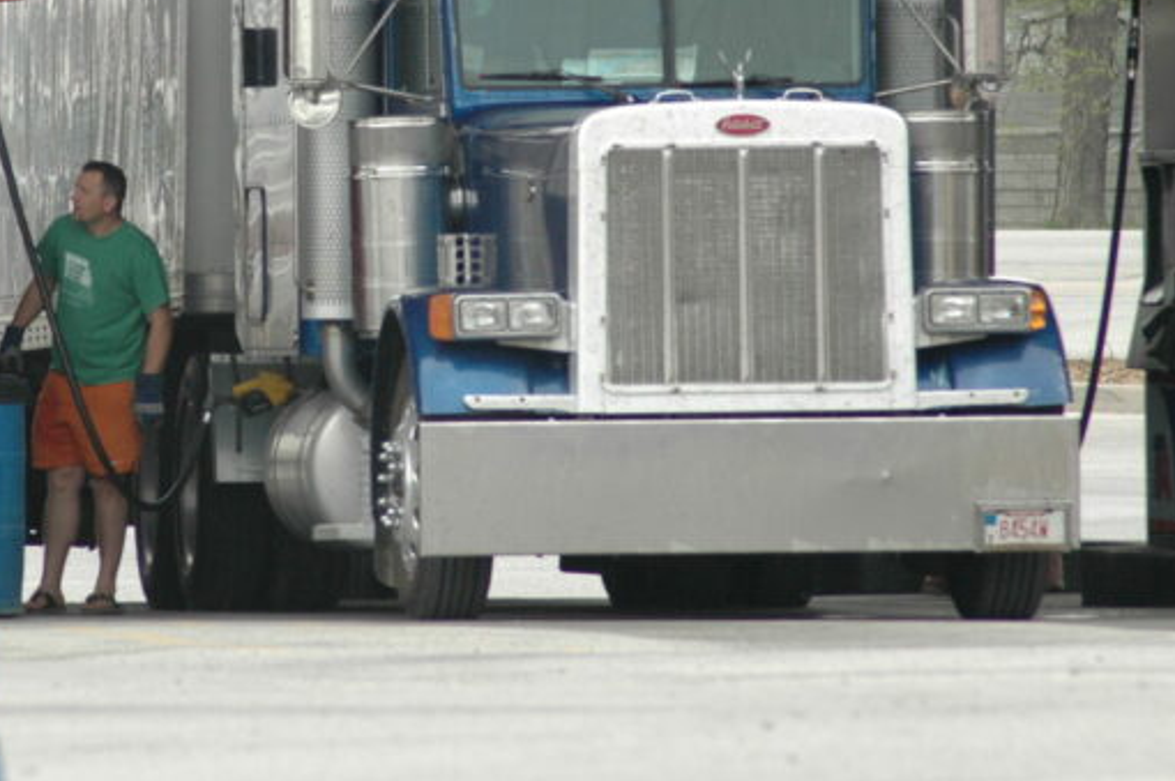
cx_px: 270
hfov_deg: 3.5
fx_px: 19173
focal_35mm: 588
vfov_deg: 2.3
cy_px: 170
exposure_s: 1/200
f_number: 8
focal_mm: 250
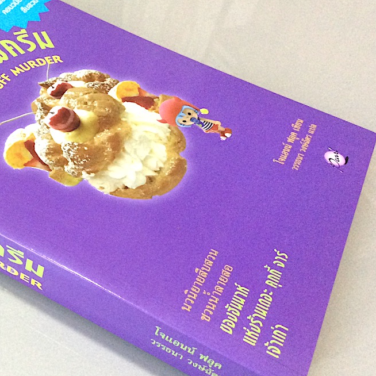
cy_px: 204
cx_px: 68
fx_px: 602
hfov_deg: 33.5
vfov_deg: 34.7
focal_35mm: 49
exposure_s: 1/17
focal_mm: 3.3
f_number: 2.4
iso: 250
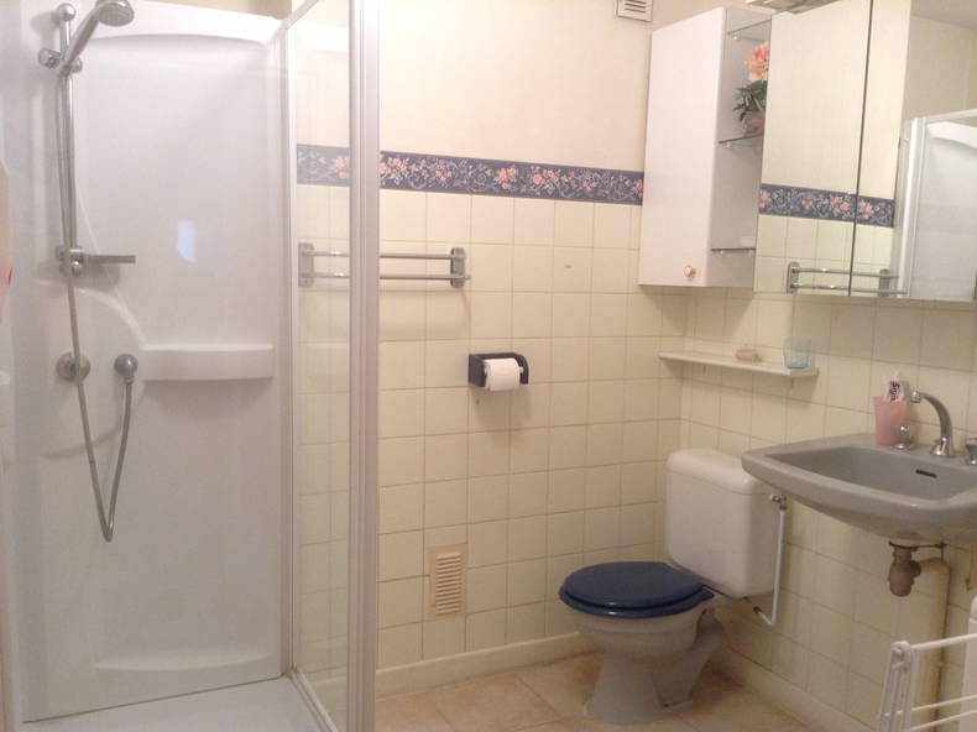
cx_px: 488
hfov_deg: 55.4
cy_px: 366
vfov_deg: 42.9
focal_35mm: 33
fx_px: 931
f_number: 2.4
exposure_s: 1/24
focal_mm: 3.3
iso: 100
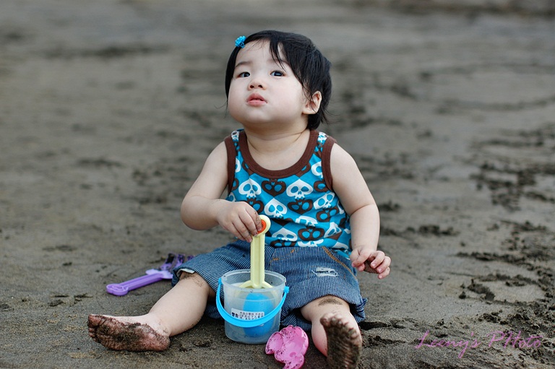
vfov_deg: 18.2
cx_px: 278
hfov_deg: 27.0
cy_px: 184
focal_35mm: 75
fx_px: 1155
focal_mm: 50
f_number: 2
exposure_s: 1/1000
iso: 200
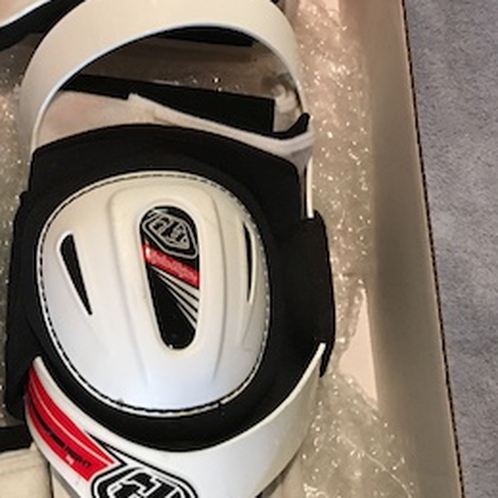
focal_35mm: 79
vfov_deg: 20.9
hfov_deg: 21.5
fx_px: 1286
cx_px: 57
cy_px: -40
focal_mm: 4.15
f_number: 2.2
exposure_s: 1/17
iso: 200
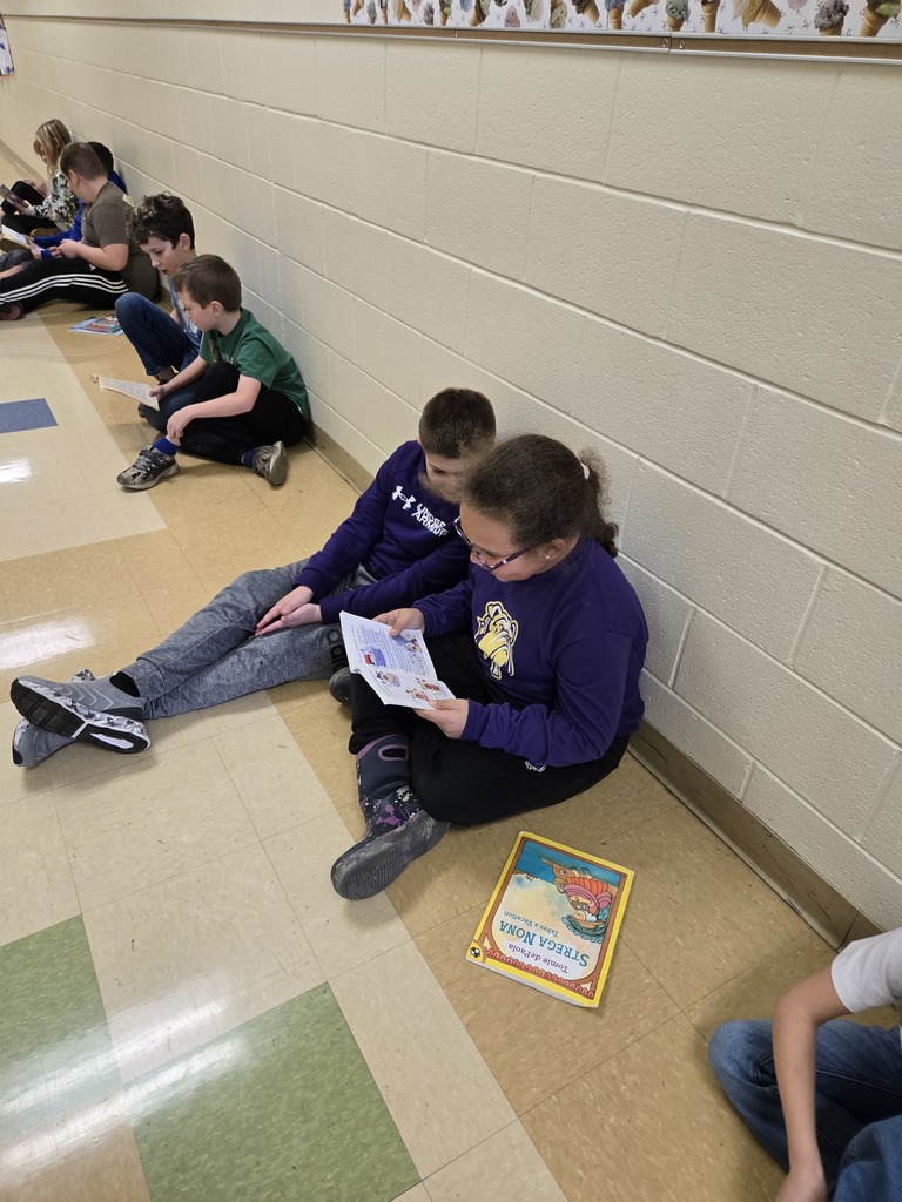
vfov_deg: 73.9
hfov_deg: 58.9
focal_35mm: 23
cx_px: 451
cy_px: 601
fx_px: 799
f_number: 1.8
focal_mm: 5.4
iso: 320
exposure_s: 1/120
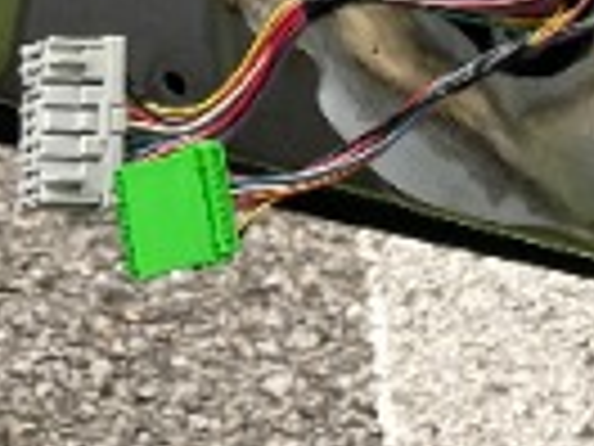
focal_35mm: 157
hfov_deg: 11.7
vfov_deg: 8.4
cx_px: 1035
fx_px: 2694
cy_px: -748
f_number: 1.6
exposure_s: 1/121
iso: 50
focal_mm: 4.2
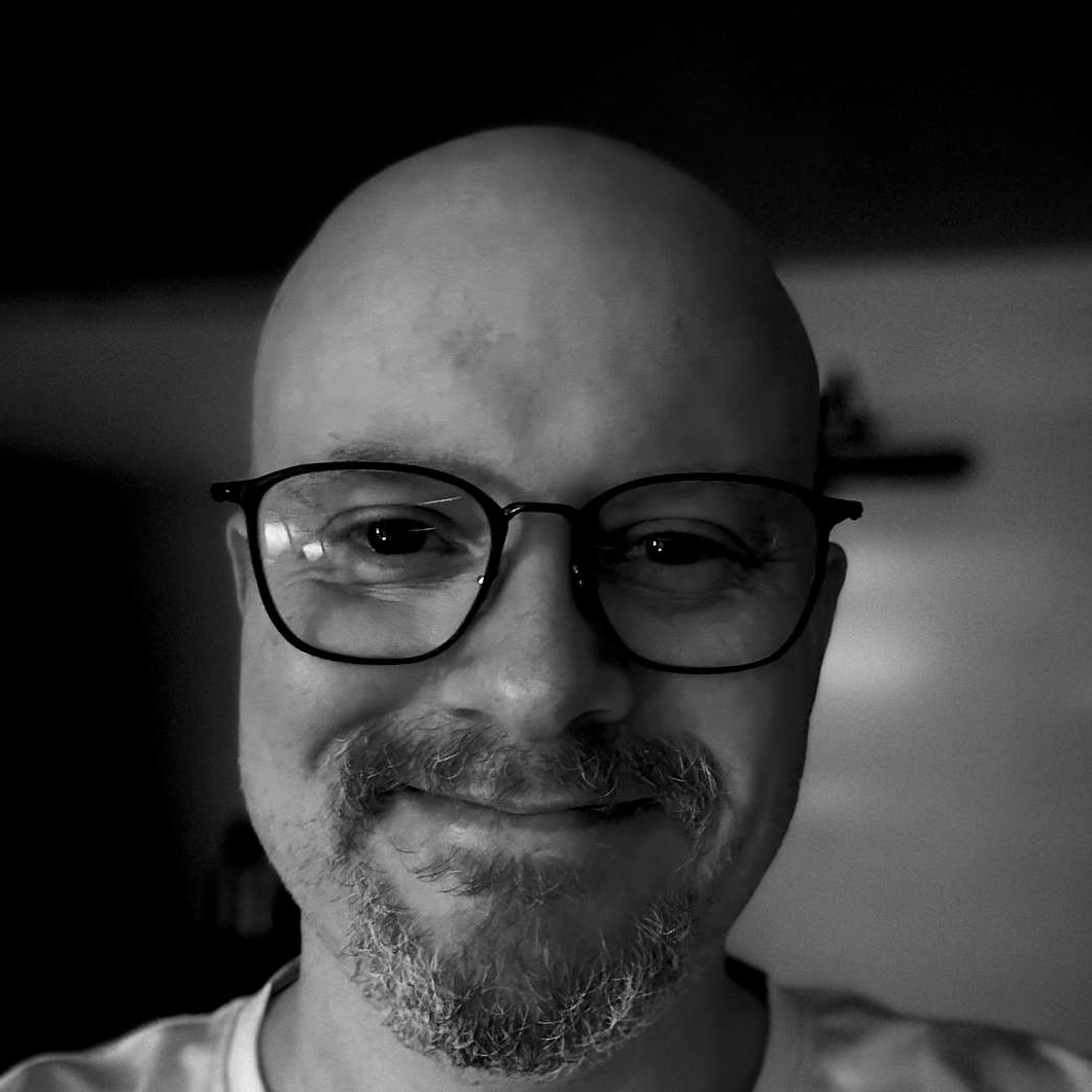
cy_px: 648
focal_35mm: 36
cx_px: 553
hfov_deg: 46.0
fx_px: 1285
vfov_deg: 45.8
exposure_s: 1/17
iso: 1250
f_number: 1.9
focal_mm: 2.69
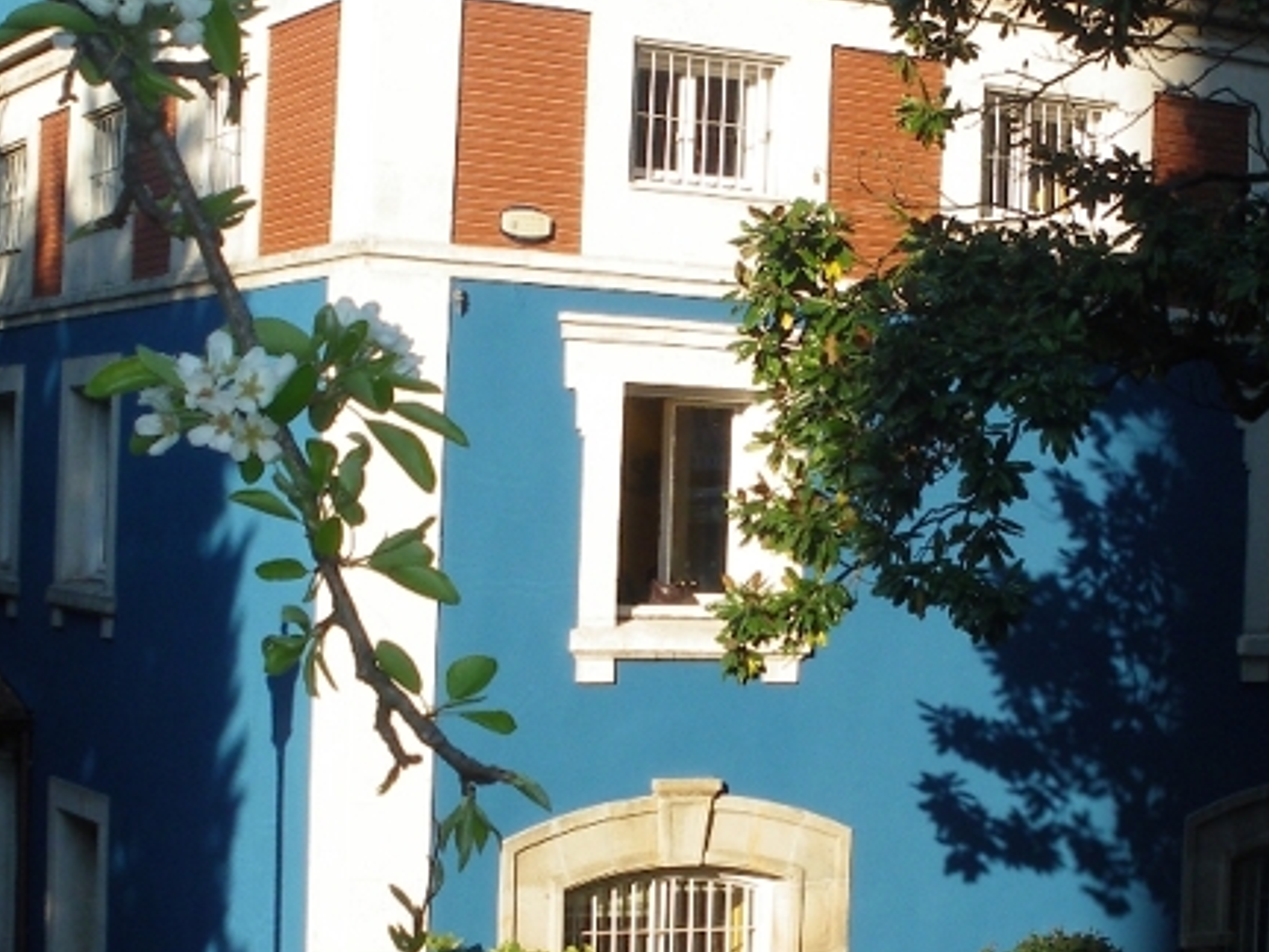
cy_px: 519
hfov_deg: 25.9
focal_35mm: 75
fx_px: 2749
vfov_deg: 19.6
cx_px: 825
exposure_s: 1/160
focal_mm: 6.3
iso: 100
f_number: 5.4
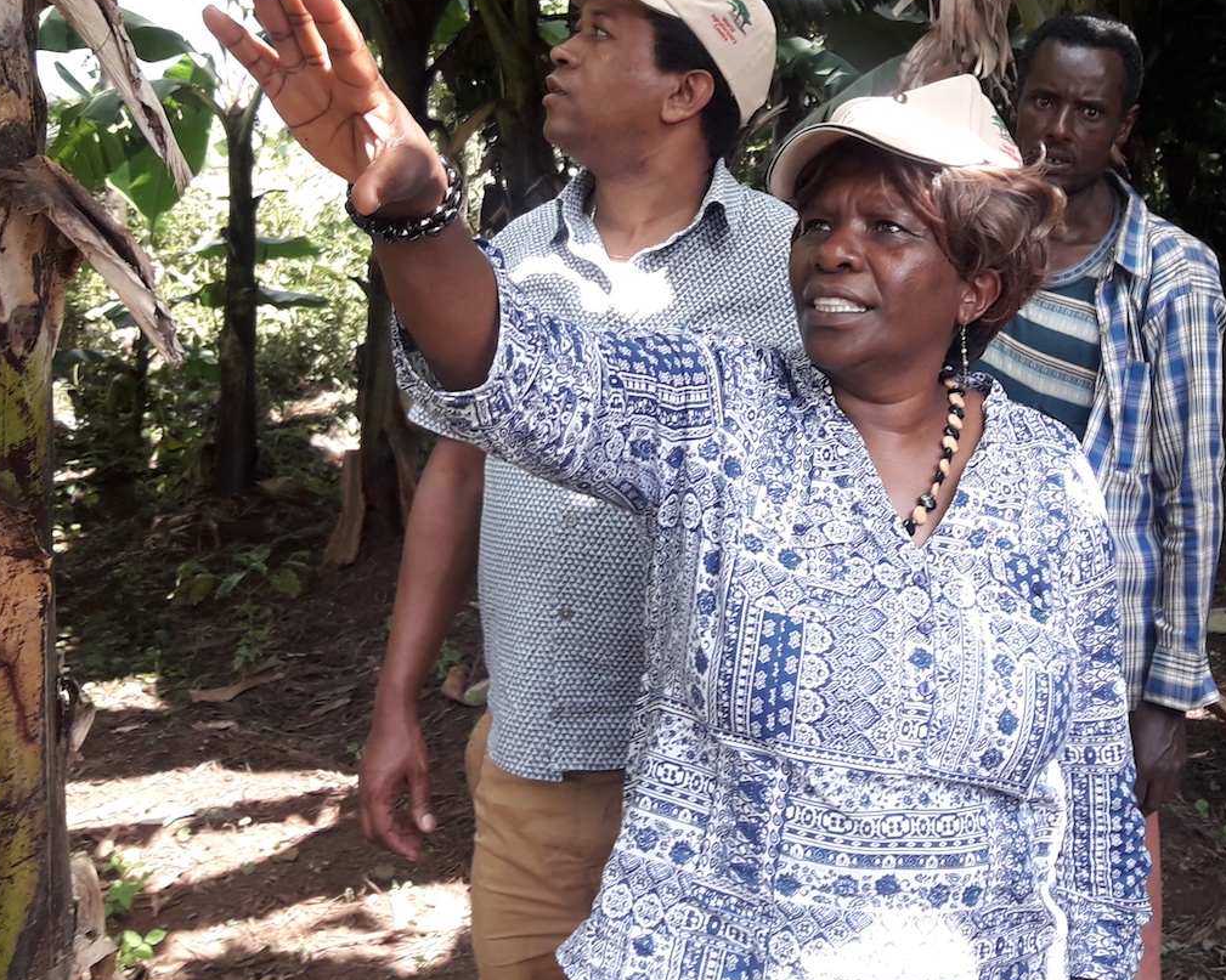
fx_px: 1887
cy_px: 312
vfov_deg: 28.9
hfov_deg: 35.8
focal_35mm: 52
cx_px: 746
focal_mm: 3.7
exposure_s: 1/120
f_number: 1.9
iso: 40
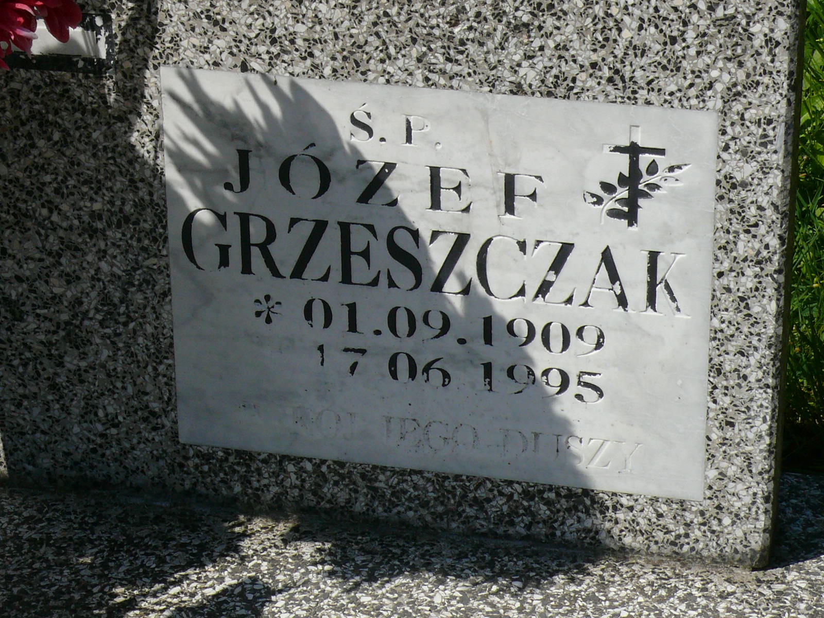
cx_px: 412
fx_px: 2880
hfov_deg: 16.3
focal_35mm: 121
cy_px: 309
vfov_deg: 12.2
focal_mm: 14.7
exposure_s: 1/500
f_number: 7.1
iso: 100
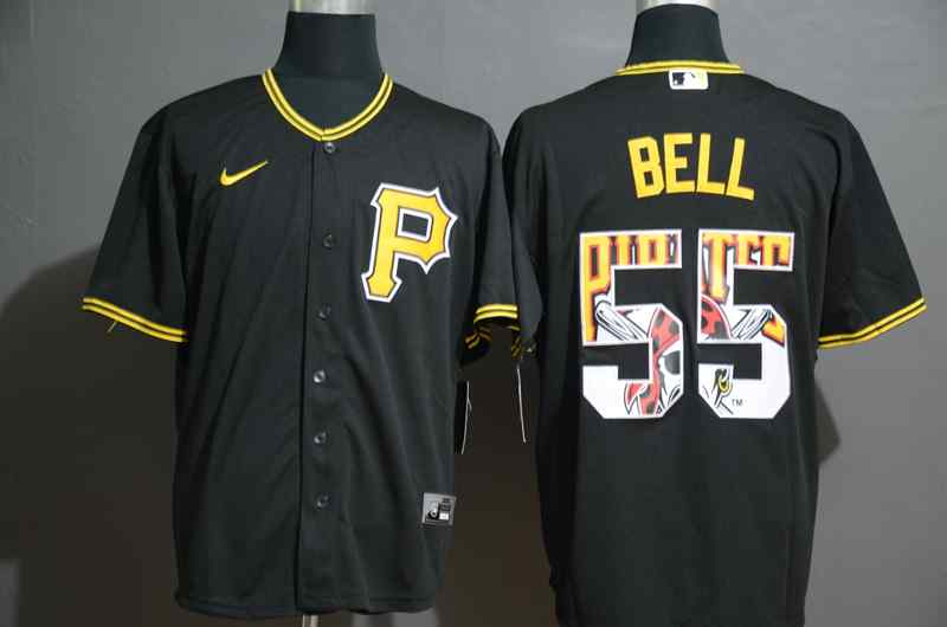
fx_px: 2048
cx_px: 474
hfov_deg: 26.0
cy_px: 314
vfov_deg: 17.4
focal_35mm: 78
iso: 100
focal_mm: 52
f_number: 4.8
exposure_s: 5
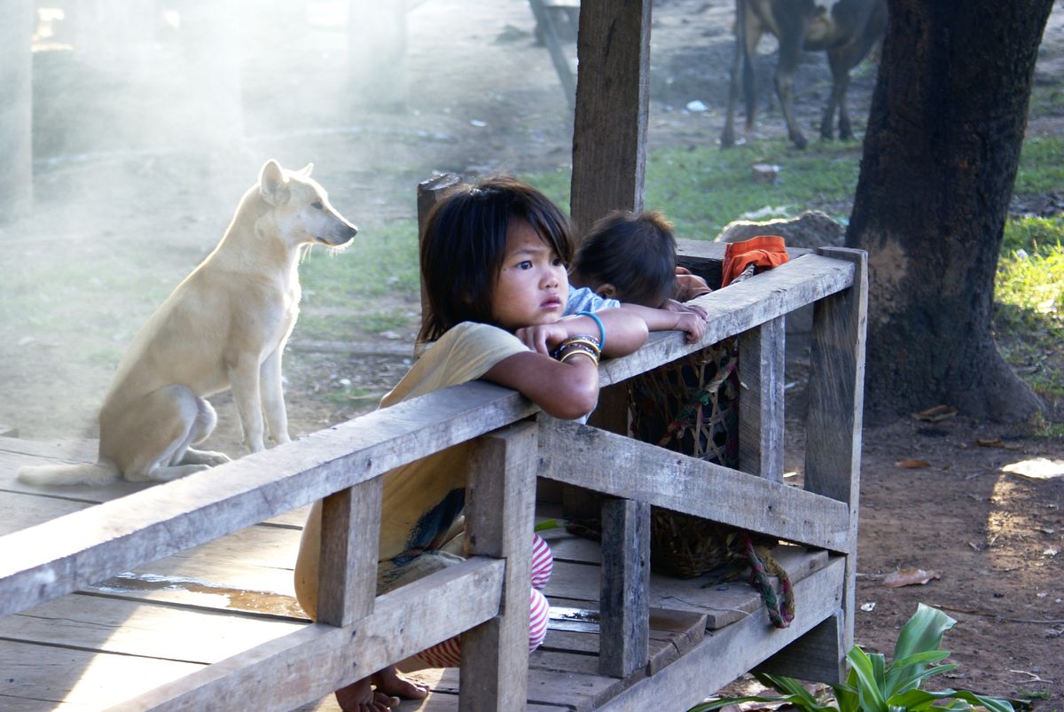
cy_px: 356
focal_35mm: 105
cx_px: 532
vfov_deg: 13.1
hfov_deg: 19.4
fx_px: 3107
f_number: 5.6
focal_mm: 70
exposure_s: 1/30
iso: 100
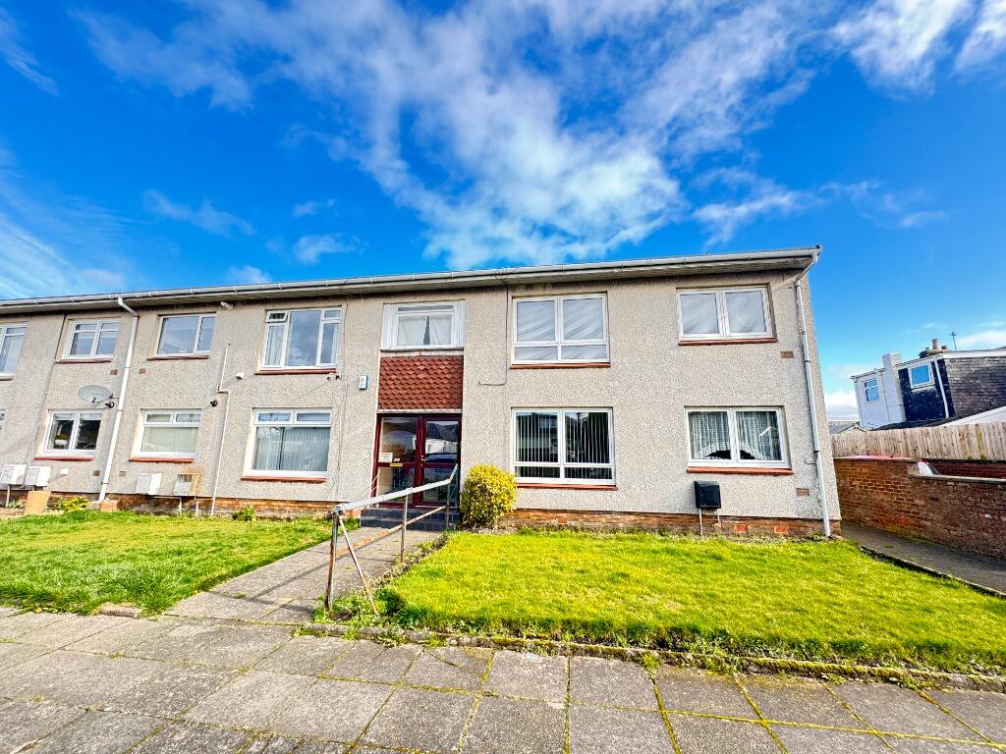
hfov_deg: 102.1
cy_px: 377
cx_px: 503
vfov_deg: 85.7
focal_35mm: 14
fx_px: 407
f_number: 2.2
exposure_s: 1/99
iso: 50
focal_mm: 2.22
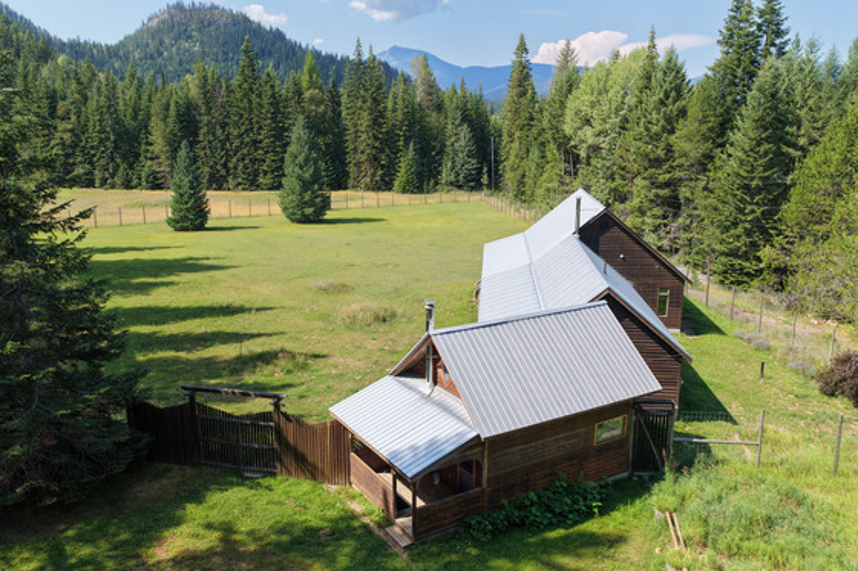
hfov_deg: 65.5
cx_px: 429
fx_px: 667
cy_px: 286
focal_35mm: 28
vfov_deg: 46.4
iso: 320
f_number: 2.8
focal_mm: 14.45
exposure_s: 1/1600
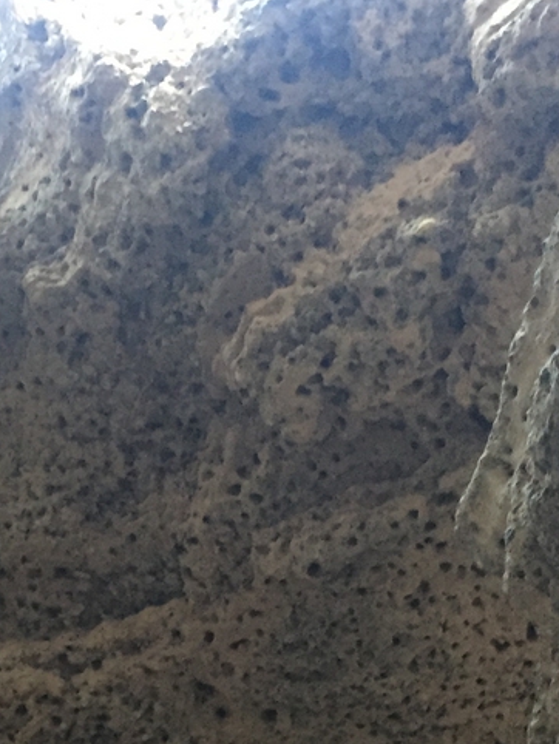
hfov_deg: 19.1
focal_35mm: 77
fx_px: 1656
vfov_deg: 24.7
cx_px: 162
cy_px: 642
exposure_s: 1/17
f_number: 2.2
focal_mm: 4.15
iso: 500
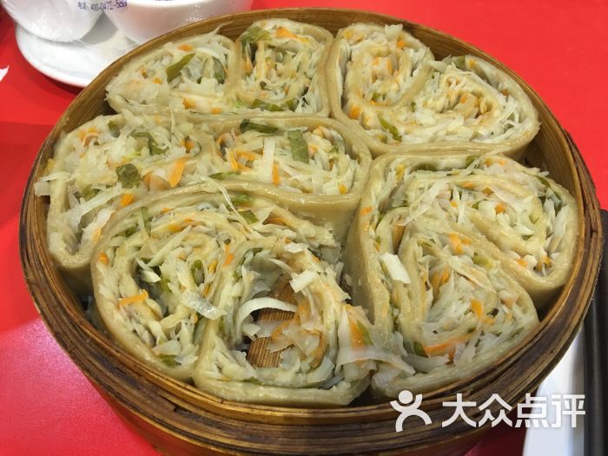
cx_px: 304
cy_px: 228
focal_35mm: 29
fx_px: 509
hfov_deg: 61.7
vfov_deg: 48.2
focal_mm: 4.15
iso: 64
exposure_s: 1/17
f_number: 2.2
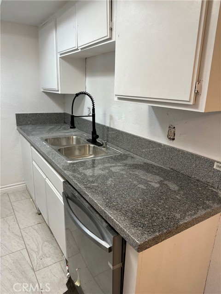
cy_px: 147
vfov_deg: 71.6
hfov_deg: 56.8
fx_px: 204
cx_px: 110
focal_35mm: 24
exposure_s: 1/120
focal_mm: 6.86
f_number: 1.78
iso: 160
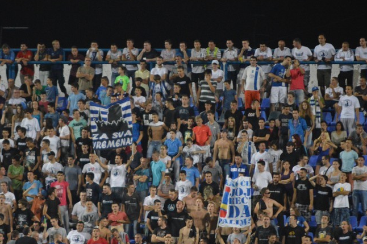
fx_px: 4256
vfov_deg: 3.3
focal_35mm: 418
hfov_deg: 4.9
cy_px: 154
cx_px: 153
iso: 3200
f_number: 5.6
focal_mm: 200
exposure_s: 1/160
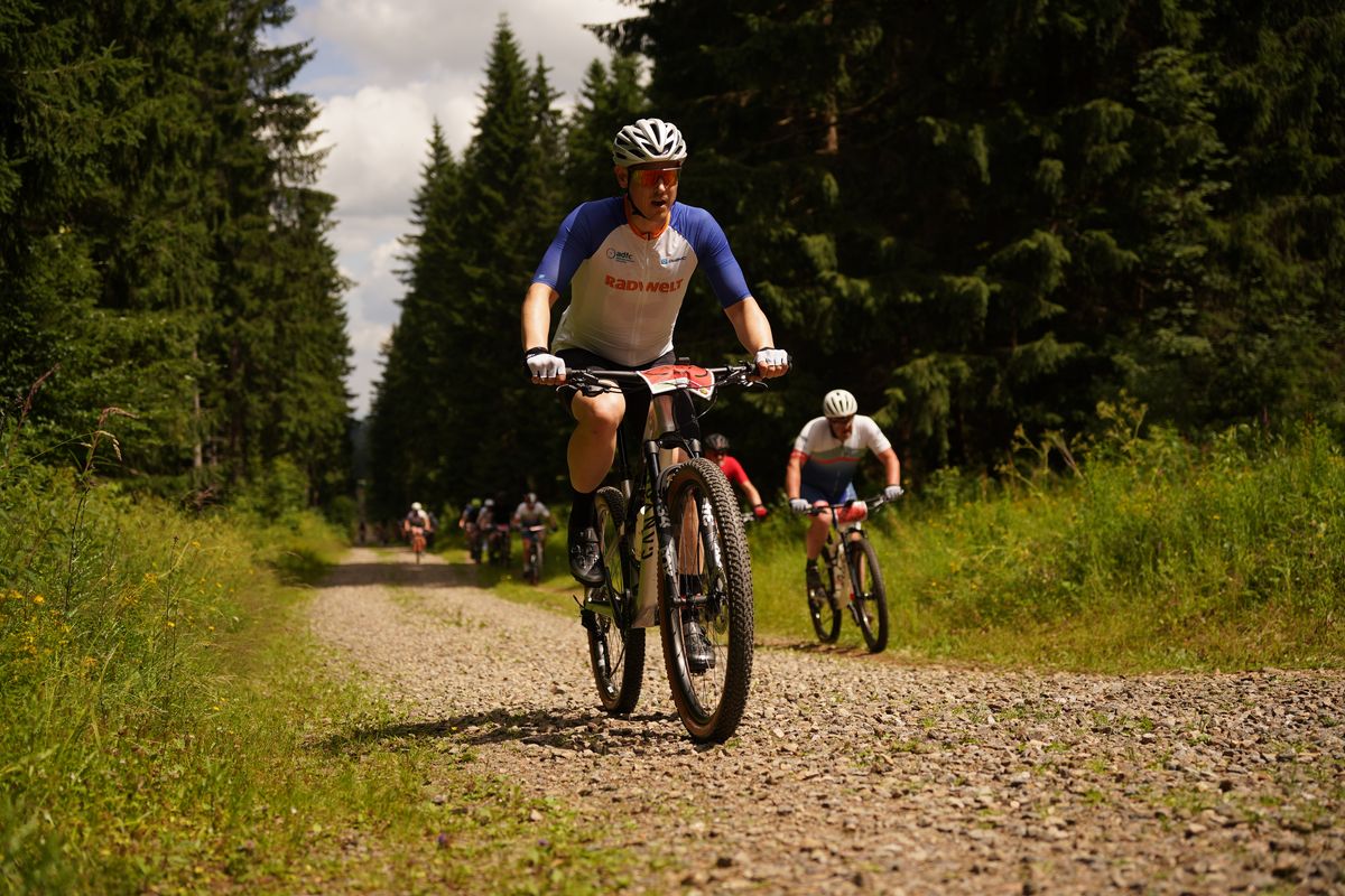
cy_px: 448
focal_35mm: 47
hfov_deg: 42.0
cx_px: 672
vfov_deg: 28.7
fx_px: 1752
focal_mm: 46.9
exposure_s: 1/2500
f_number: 2.8
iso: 100
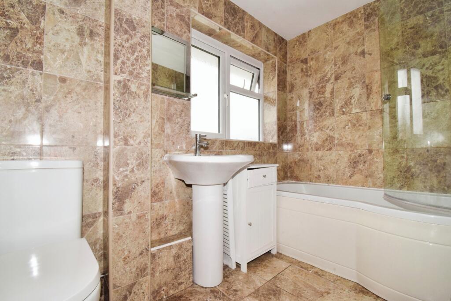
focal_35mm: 15
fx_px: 188
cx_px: 226
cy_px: 150
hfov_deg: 100.4
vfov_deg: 77.3
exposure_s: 1/60
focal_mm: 10
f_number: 20
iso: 1000
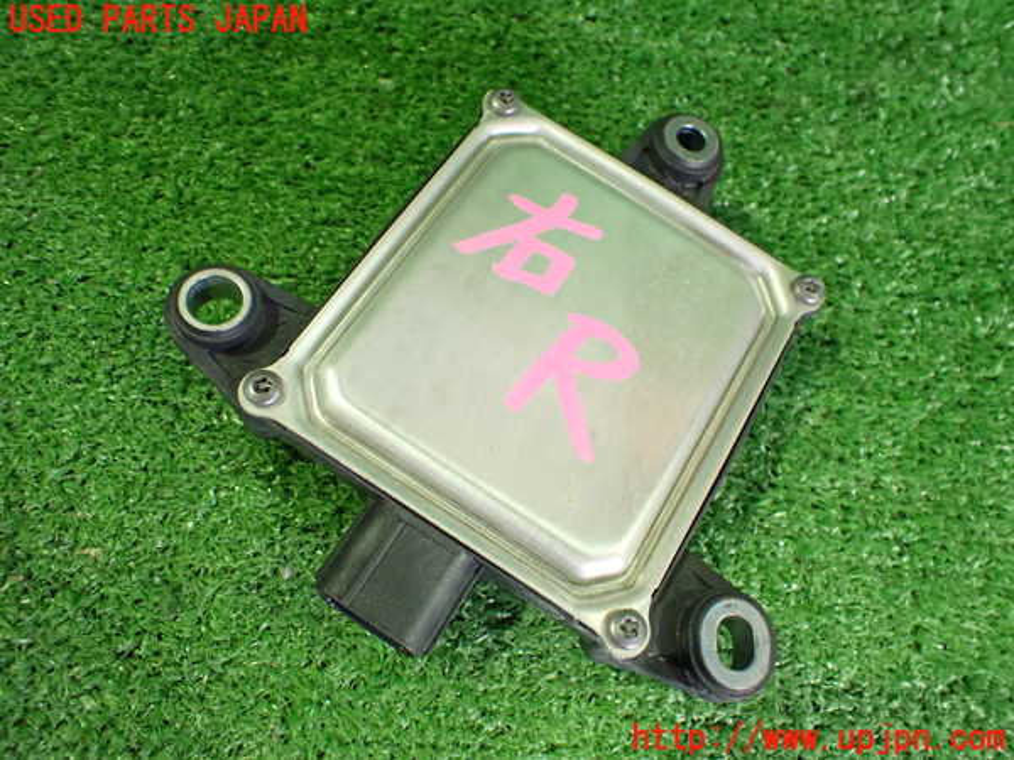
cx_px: 507
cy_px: 380
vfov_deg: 46.8
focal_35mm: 30
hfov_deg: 60.0
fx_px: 879
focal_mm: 5.4
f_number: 2.3
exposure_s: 1/40
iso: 800
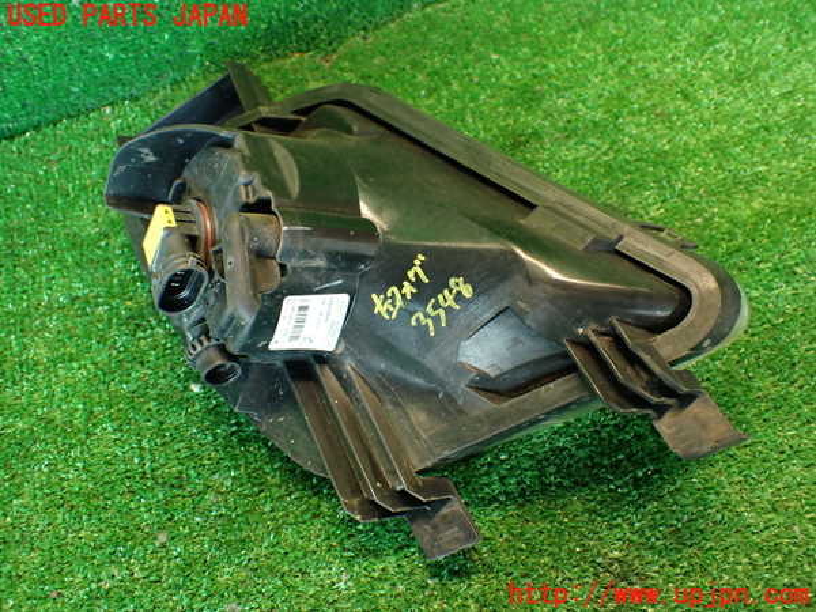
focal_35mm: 32
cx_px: 408
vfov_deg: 44.2
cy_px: 306
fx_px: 754
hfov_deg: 56.8
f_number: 2.4
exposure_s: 1/30
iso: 400
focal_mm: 5.79
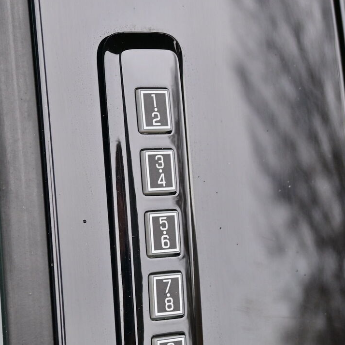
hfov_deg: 15.4
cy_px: 230
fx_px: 1276
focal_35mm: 113
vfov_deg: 15.4
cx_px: 179
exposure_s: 1/50
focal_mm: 33
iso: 250
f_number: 5
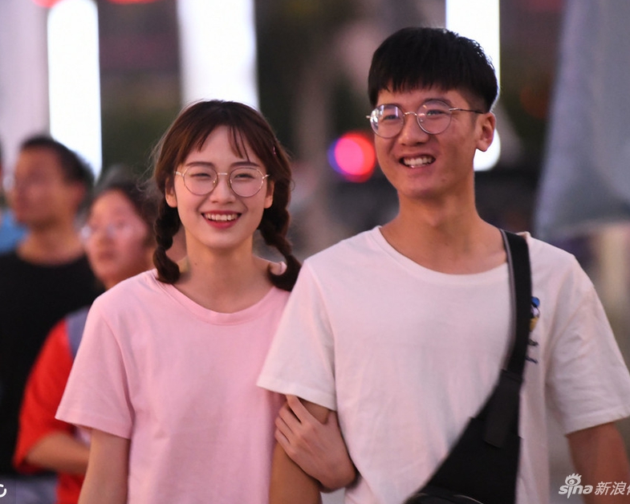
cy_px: 252
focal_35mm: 227
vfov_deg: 6.8
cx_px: 286
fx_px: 4233
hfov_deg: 8.5
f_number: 2.8
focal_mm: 200
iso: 8000
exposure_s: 1/50
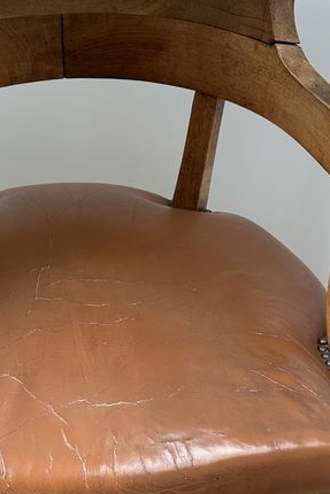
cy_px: 331
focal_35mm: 58
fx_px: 797
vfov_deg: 34.1
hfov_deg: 23.0
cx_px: 62
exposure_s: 1/121
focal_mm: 6.86
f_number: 1.78
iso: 80
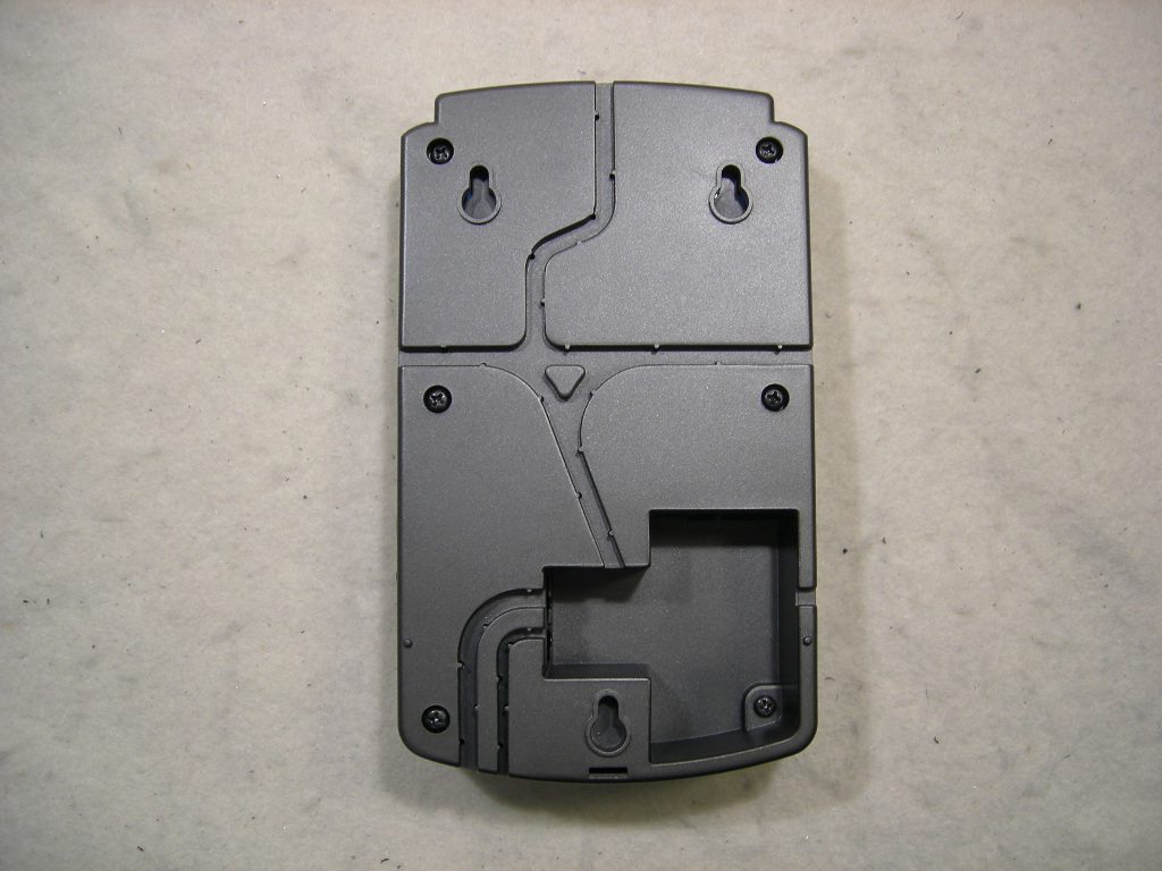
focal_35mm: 36
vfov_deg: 39.7
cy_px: 436
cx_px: 581
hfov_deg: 51.4
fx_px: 1208
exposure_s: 1/54.4
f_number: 2.7
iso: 64
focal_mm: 7.5
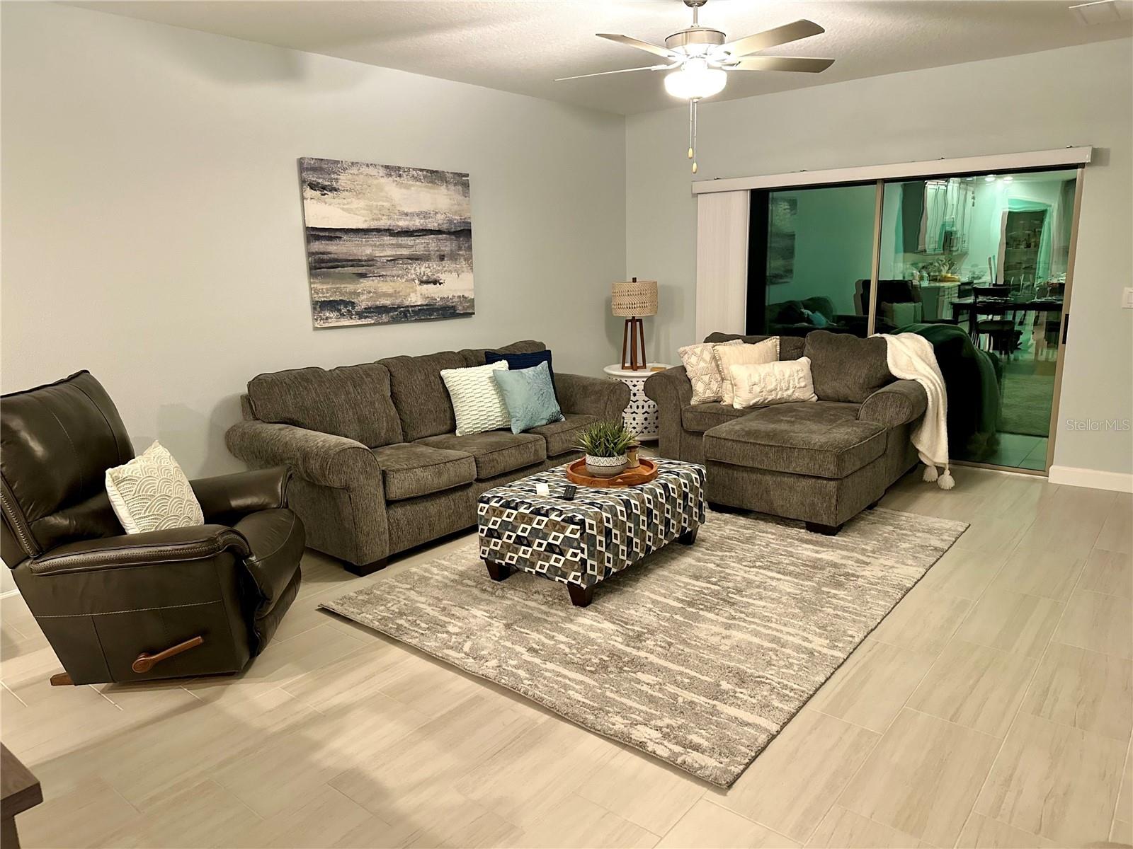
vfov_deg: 56.8
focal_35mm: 24
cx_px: 566
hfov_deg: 71.6
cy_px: 424
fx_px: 786
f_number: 1.78
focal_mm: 6.86
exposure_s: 1/60
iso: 640
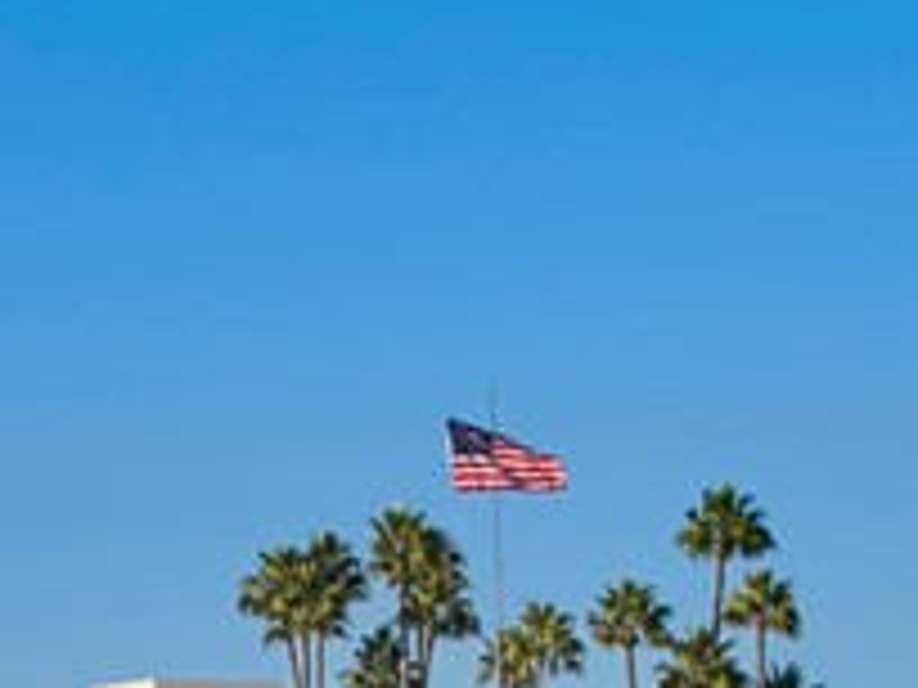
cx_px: -216
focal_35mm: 351
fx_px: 9308
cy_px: 1524
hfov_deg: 5.6
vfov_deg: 4.2
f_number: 2.8
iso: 100
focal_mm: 19.35
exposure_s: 1/180
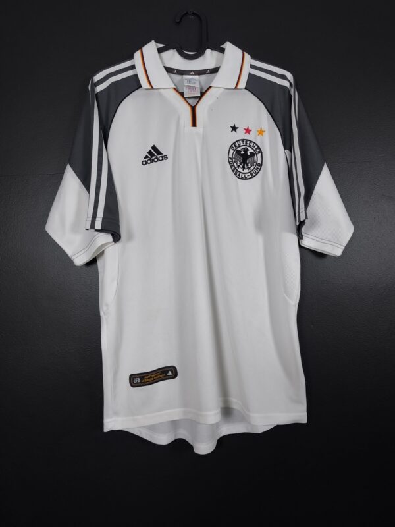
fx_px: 350
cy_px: 264
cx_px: 198
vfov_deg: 73.9
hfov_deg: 58.9
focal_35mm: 23
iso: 640
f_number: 1.6
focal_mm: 6.57
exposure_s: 1/125
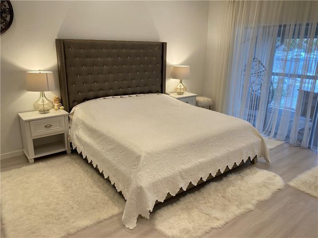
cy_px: 119
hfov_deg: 67.3
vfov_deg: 53.1
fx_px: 239
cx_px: 159
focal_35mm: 26
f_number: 1.8
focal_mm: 4.25
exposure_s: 1/120
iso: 100
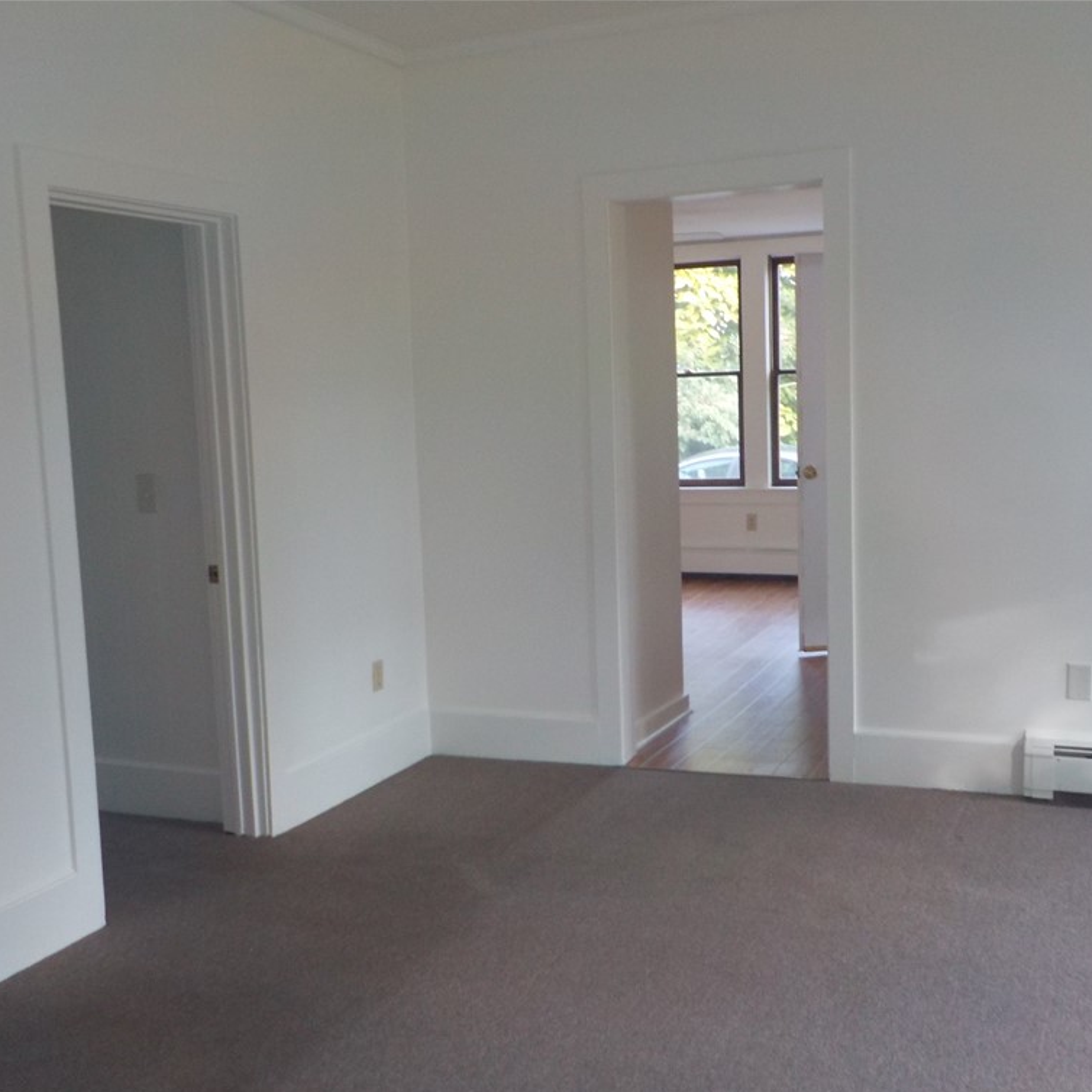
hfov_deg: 46.0
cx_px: 575
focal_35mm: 36
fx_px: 1285
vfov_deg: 46.0
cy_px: 555
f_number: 3.3
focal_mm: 4.1
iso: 180
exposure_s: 1/30
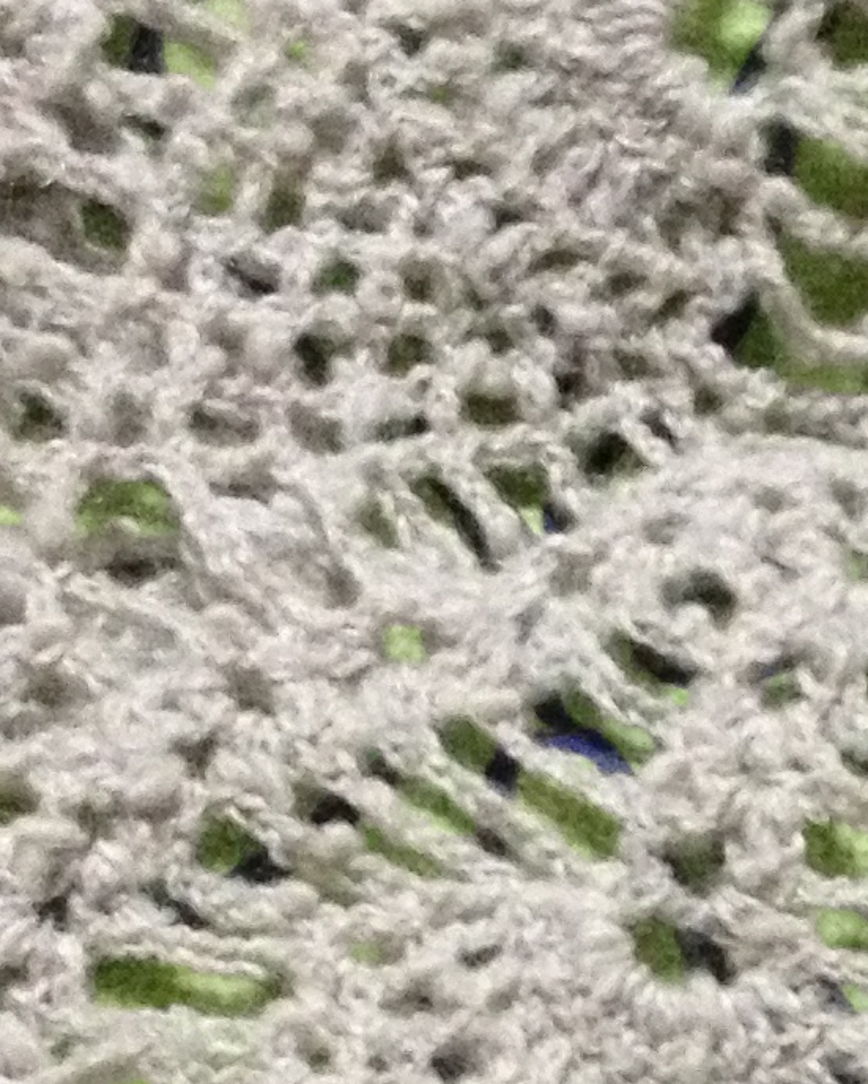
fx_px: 5199
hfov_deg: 9.3
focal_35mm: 162
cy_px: 1281
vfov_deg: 11.7
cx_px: 1345
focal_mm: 4.28
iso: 320
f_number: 2.4
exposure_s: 1/20
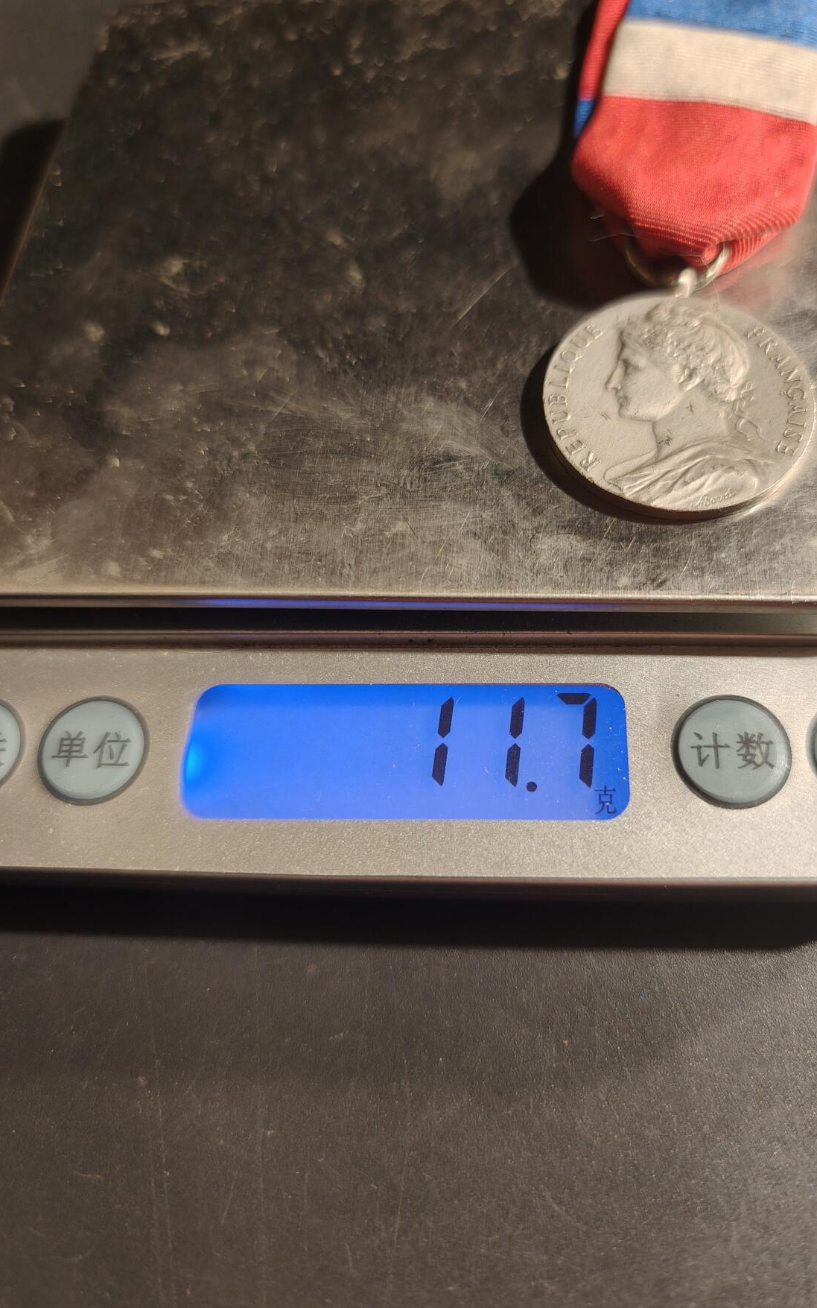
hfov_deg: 49.1
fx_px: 891
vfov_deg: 72.5
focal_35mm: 25
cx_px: 471
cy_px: 648
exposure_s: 1/184
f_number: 1.6
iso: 250
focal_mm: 6.06
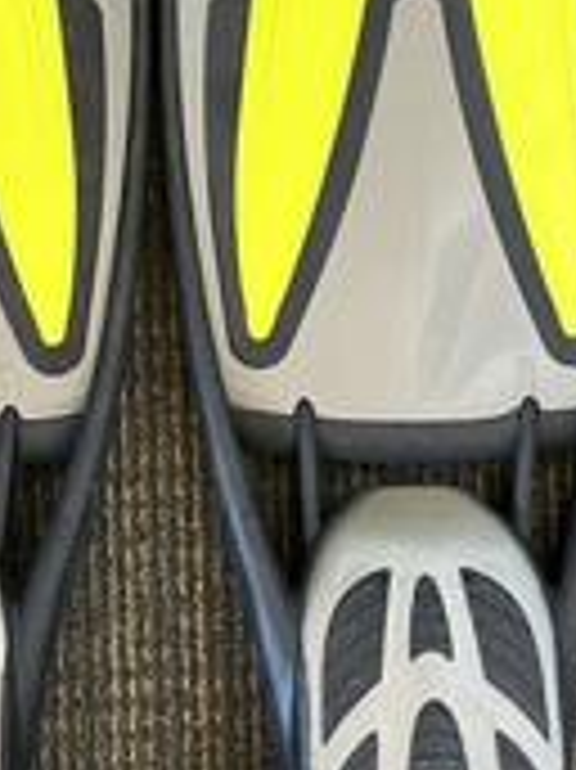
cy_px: 475
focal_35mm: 69
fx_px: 1533
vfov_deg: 28.1
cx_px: 144
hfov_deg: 21.1
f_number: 1.6
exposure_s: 1/60
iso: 500
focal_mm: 5.1
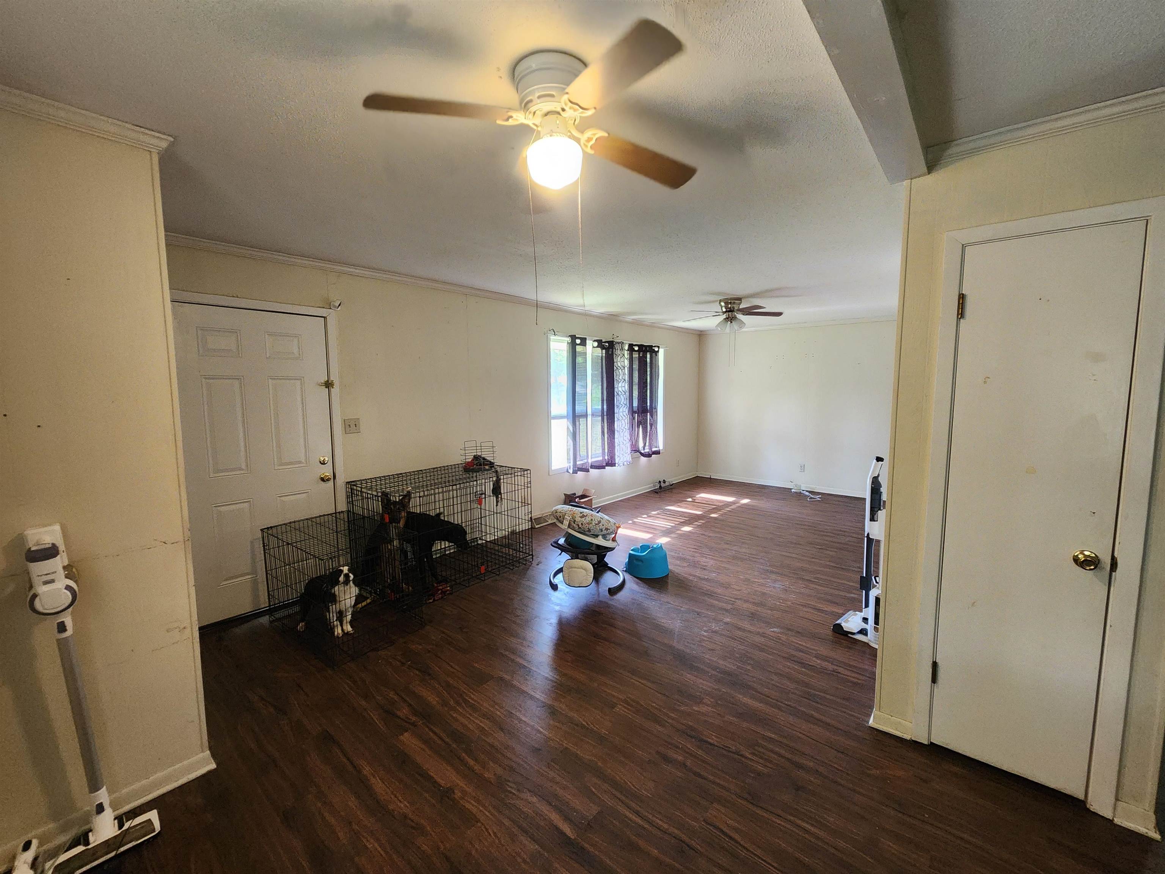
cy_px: 437
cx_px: 582
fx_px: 438
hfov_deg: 106.2
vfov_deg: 89.9
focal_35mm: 13
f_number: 2.2
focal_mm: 2.2
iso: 320
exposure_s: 1/60
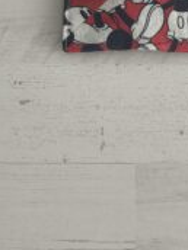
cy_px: -6
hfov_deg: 25.0
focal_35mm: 58
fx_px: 420
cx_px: 136
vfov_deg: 30.6
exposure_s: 1/50
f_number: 1.7
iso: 160
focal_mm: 4.71
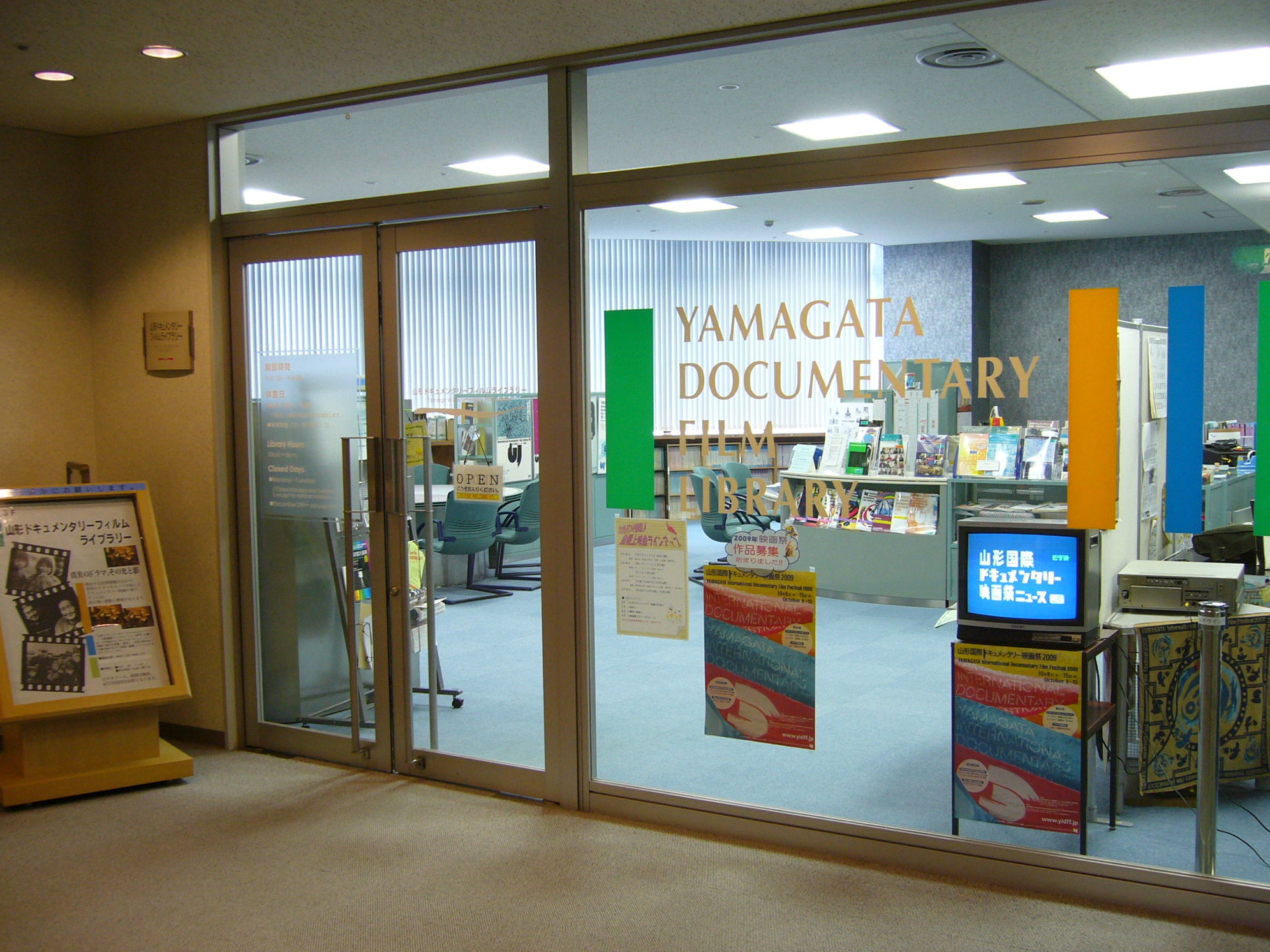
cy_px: 484
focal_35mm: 36
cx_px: 634
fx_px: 1321
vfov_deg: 39.7
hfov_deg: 51.4
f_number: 2.8
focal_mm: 5.8
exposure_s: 1/15
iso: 100
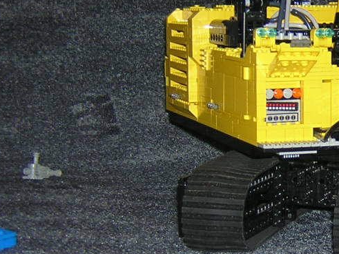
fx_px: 959
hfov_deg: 19.5
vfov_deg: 15.1
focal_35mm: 98
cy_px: 128
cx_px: 332
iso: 100
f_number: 2.9
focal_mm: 6.1
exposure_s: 1/60.1
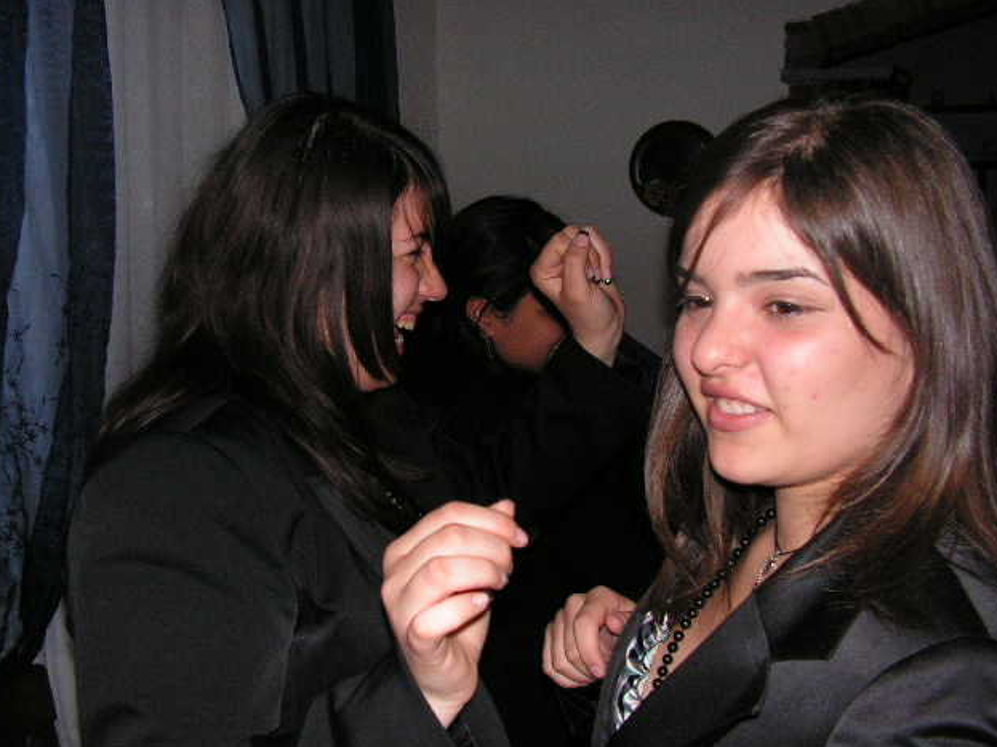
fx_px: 1065
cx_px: 496
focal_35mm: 37
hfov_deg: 50.1
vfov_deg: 38.7
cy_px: 368
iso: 200
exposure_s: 1/40
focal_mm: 6
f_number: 3.2
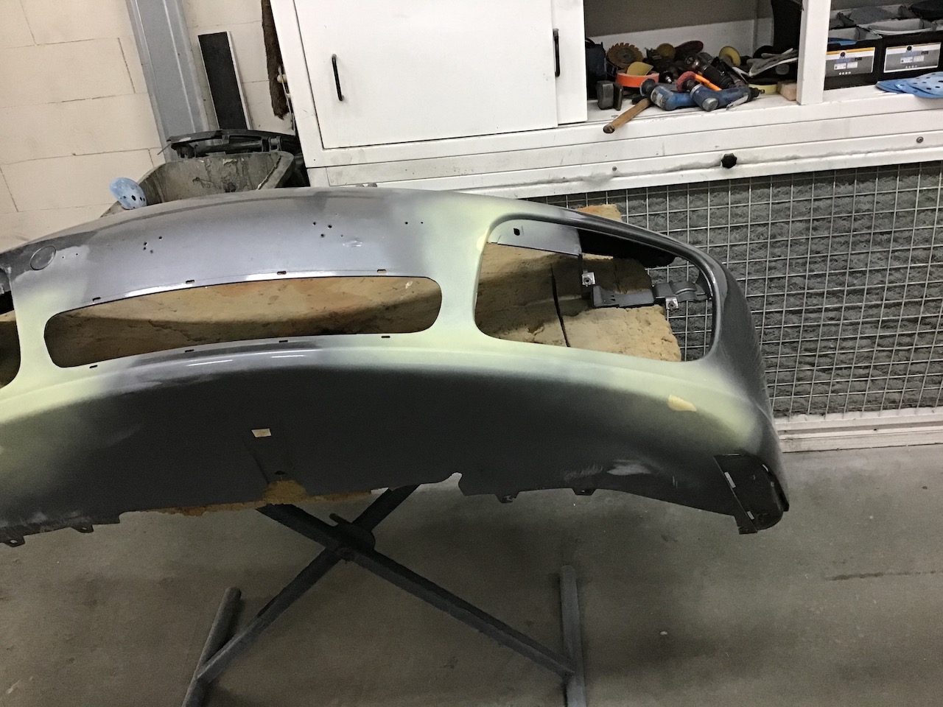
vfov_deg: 45.4
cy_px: 354
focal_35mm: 31
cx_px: 472
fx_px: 844
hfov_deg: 58.4
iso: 200
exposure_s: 1/33
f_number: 2.4
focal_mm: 3.3
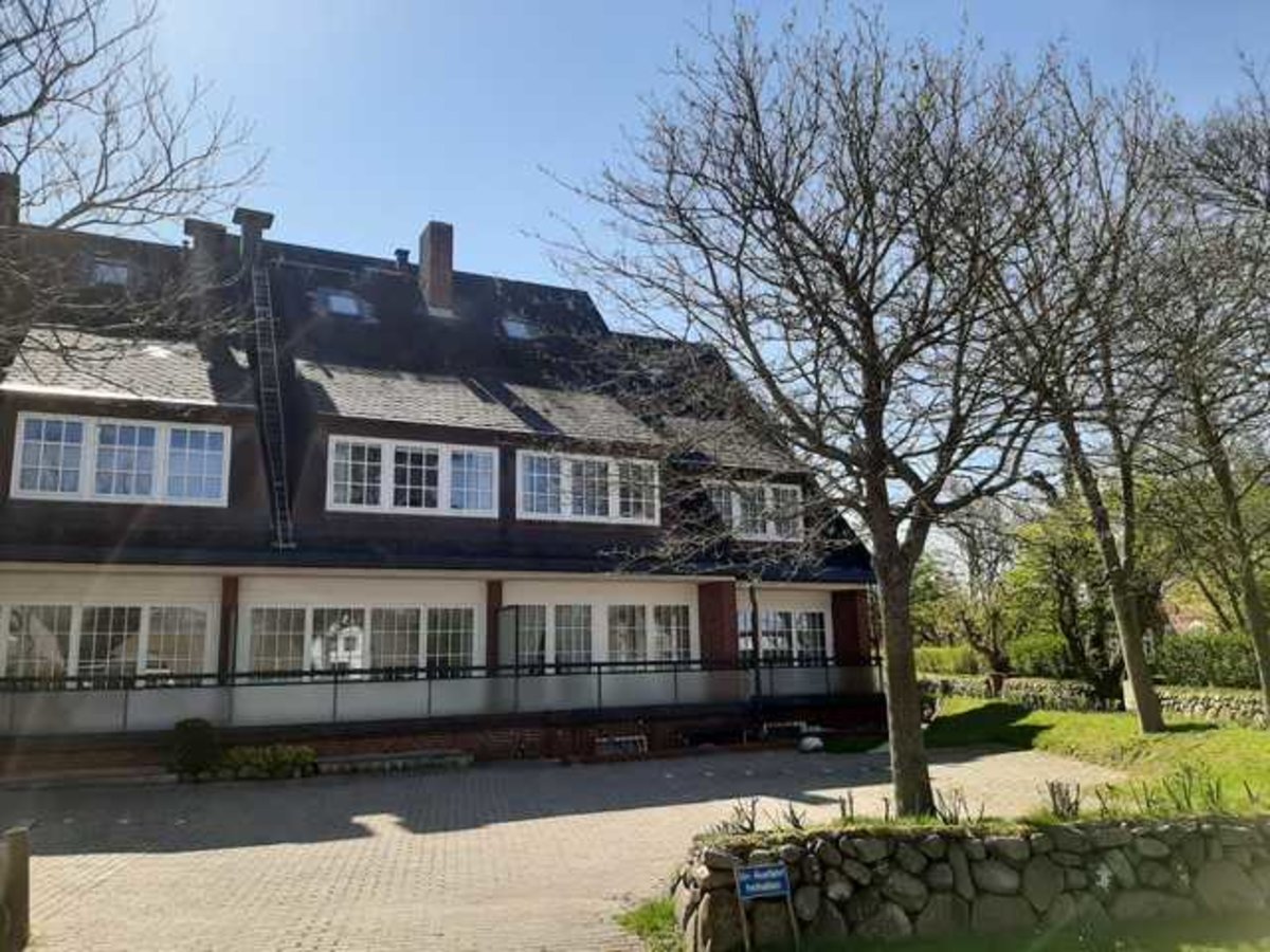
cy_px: 476
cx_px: 635
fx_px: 954
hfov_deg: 67.3
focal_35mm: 26
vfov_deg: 53.1
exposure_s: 1/1876
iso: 40
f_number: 1.7
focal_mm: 3.93
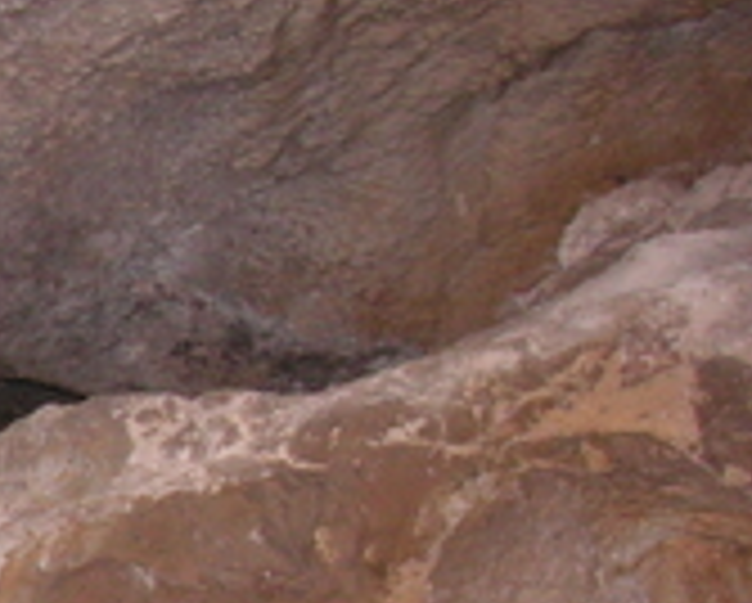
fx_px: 3164
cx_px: -648
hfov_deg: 12.3
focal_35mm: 142
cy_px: 702
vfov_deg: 10.7
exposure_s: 1/45
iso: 160
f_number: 3.3
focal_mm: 6.3
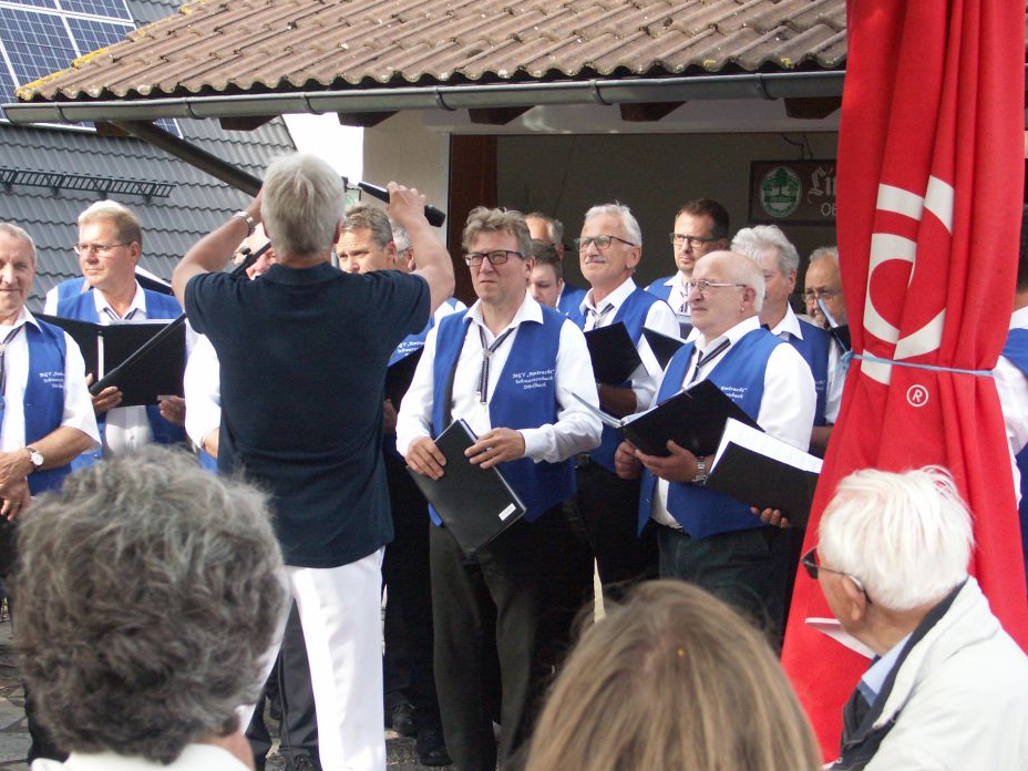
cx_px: 559
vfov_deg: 21.3
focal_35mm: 69
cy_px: 393
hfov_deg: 28.2
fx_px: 2049
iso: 200
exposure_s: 1/500
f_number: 2.8
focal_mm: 12.88
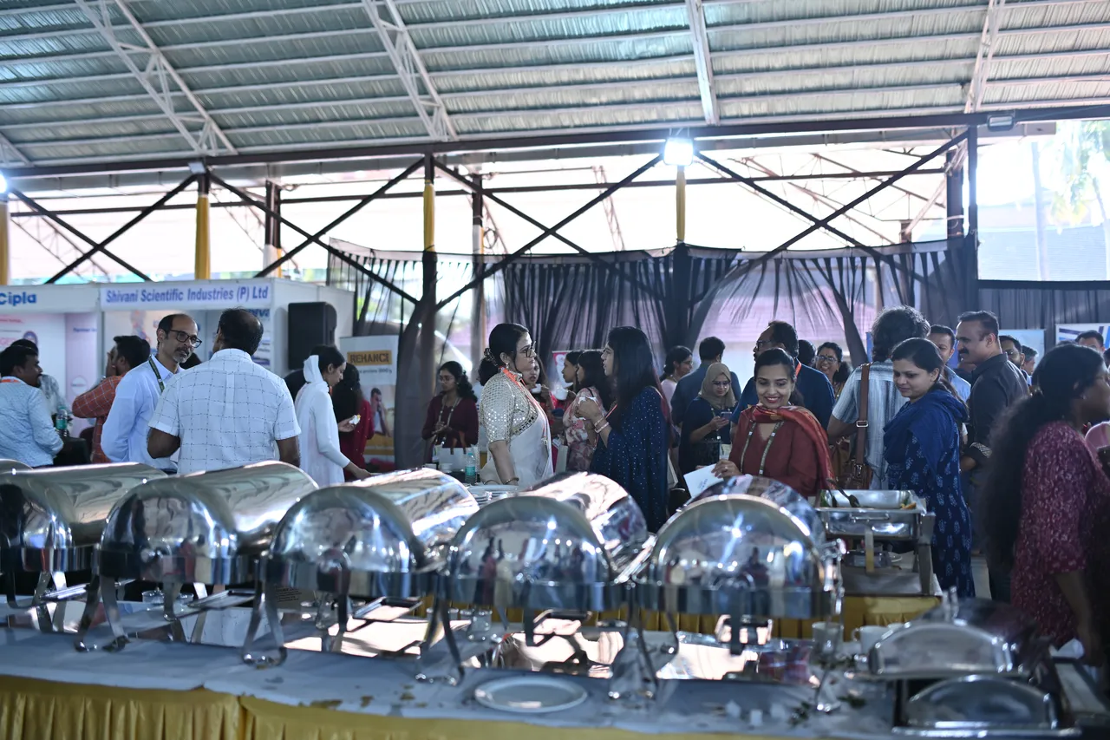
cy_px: 370
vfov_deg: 37.8
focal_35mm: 35
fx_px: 1079
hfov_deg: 54.4
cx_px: 555
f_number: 1.8
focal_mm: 35
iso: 125
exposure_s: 1/160
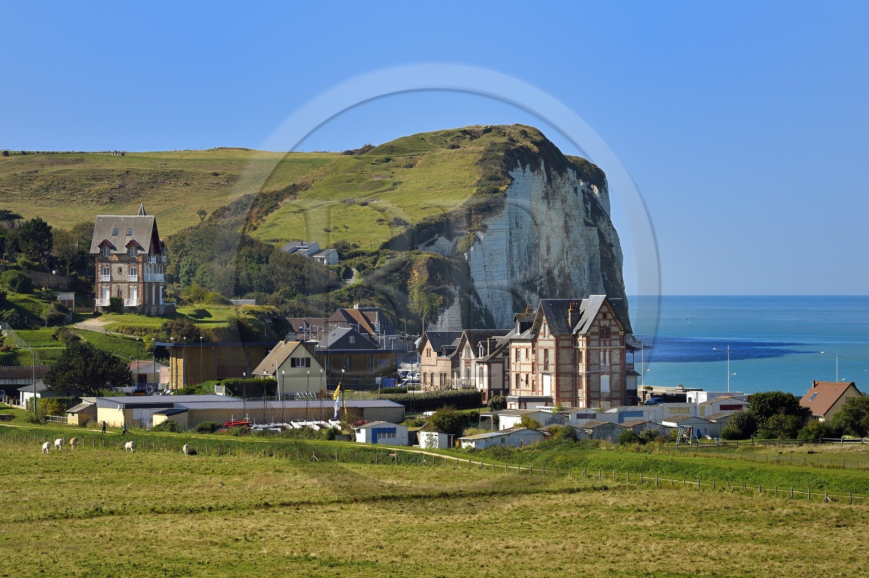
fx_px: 4825
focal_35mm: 200
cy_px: 289
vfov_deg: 6.9
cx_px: 434
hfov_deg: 10.3
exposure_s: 1/320
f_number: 10
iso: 200
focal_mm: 200
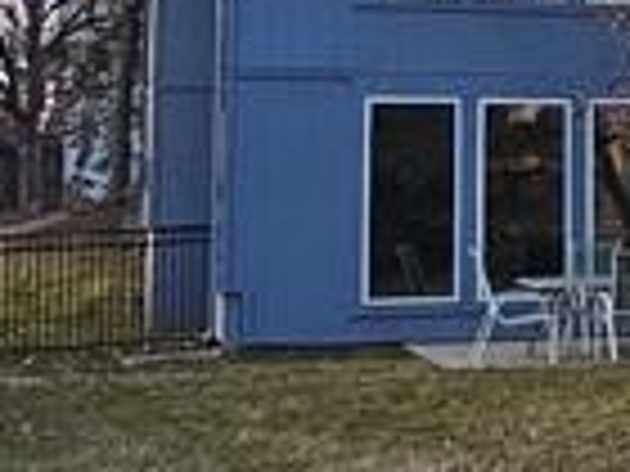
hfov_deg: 19.1
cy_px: 4
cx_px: 828
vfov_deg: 15.3
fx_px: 1729
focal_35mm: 95
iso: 50
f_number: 2.2
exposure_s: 1/664
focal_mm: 2.2
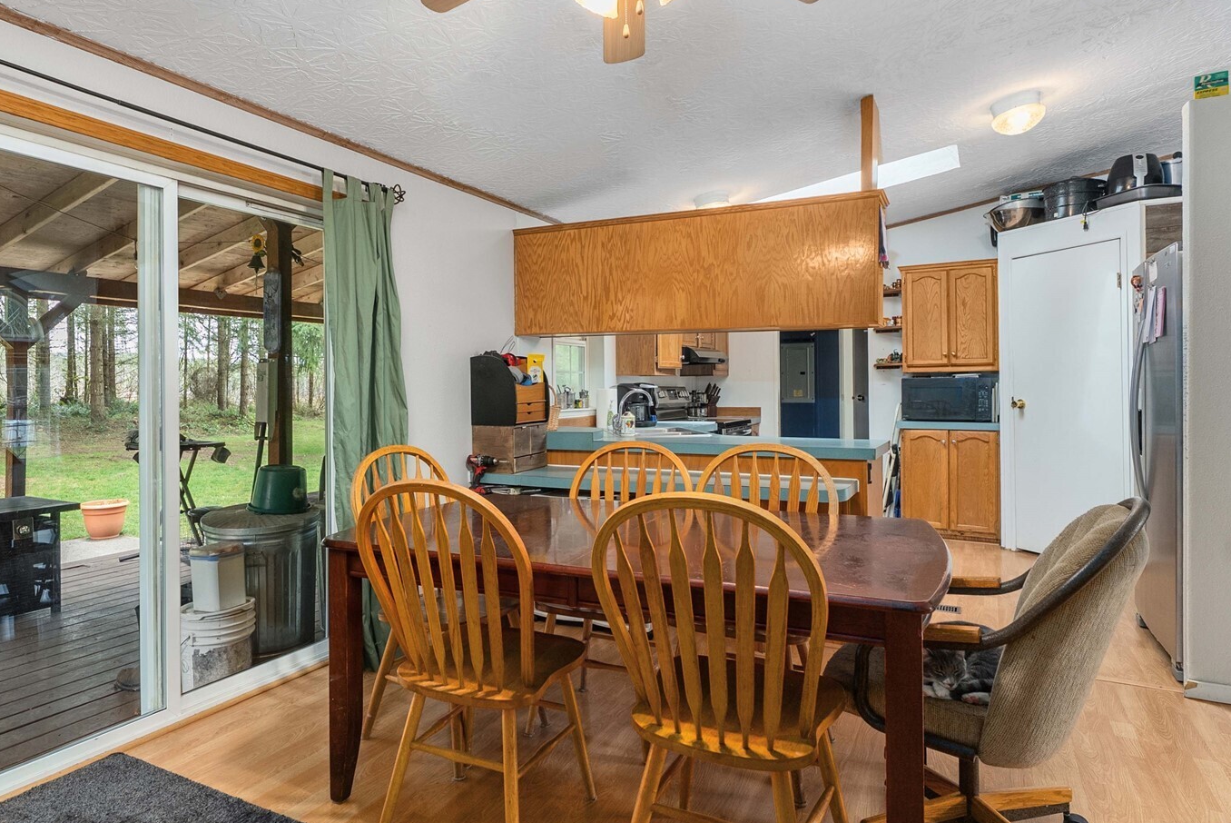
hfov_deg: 83.6
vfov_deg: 62.0
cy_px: 405
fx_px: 684
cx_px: 542
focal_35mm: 20
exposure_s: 1/3
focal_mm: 16
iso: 1000
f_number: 7.1
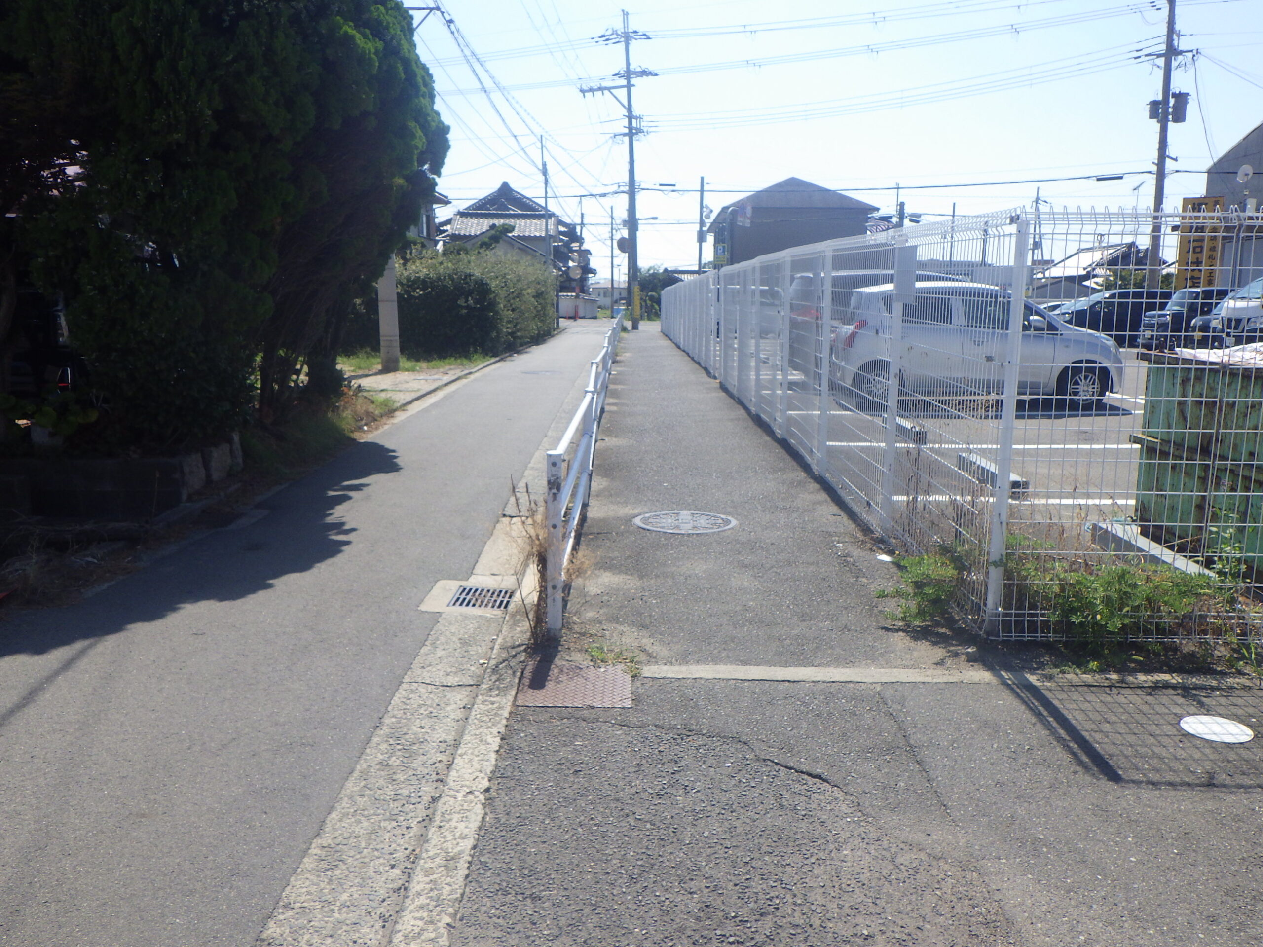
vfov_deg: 49.7
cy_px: 474
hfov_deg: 63.4
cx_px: 632
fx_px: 1022
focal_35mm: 28
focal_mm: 5
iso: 125
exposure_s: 1/1000
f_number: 4.2
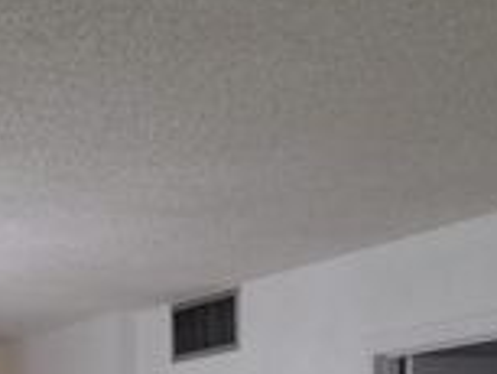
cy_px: 629
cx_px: 26
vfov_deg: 13.9
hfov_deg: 19.7
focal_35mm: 97
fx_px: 1394
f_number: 1.8
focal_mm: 7
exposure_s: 1/60
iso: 250
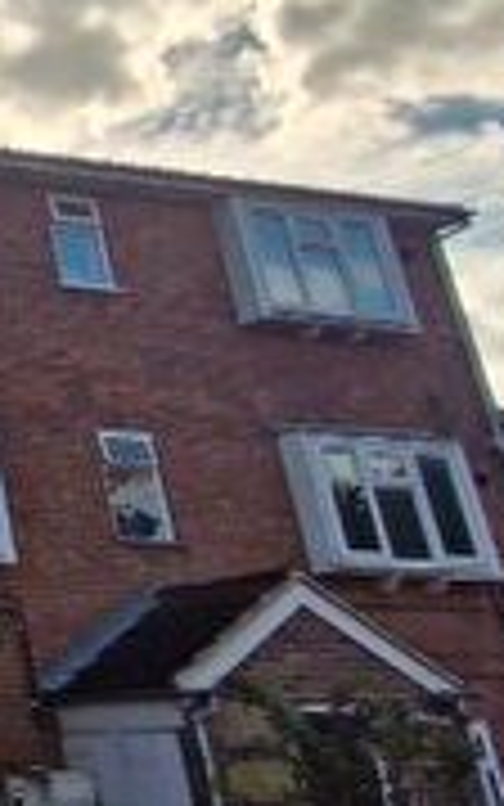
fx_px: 1186
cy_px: 209
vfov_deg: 36.7
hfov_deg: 16.2
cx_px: -590
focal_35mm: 54
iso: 50
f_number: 2.2
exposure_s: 1/2232
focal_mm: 1.74
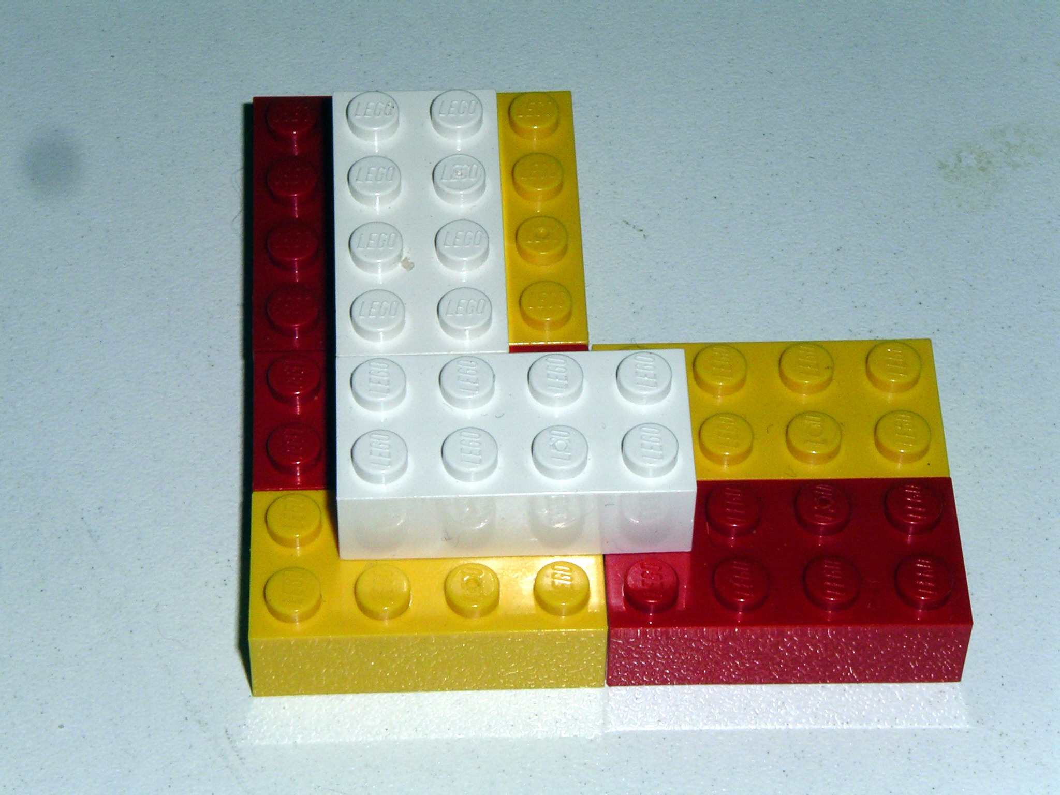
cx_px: 530
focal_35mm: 104
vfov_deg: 14.2
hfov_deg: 18.9
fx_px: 3185
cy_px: 398
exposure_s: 1/125
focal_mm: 16
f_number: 9.6
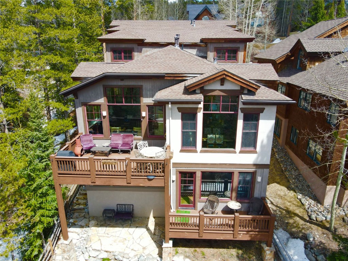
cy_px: 130
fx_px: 241
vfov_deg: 56.8
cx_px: 174
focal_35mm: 24
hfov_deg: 71.6
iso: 100
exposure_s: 1/350
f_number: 2.8
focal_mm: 4.5
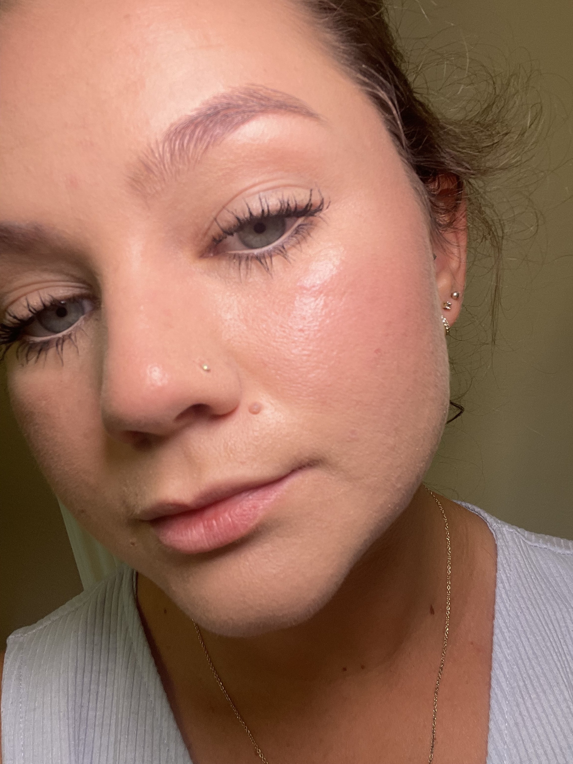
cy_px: 382
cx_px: 286
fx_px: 662
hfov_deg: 46.8
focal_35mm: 30
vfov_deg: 60.0
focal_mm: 2.71
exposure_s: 1/120
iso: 64
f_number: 2.2
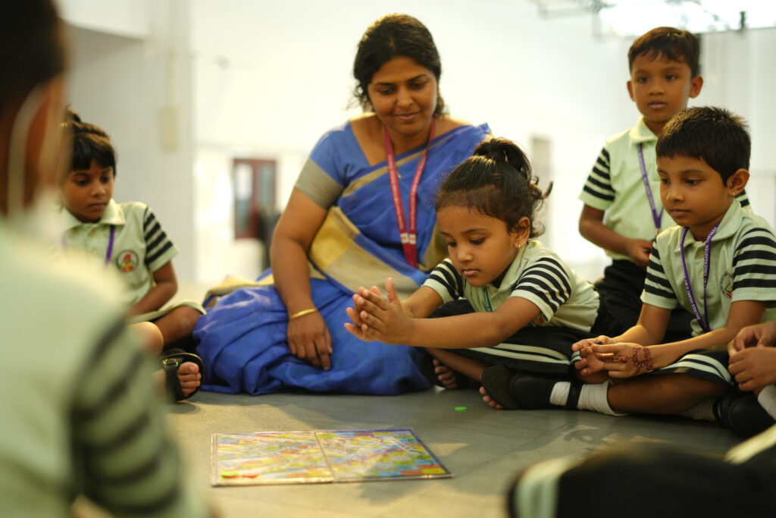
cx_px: 388
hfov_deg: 39.6
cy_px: 259
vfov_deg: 27.0
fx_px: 1078
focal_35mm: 50
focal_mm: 50
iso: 1250
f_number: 1.8
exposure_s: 1/400
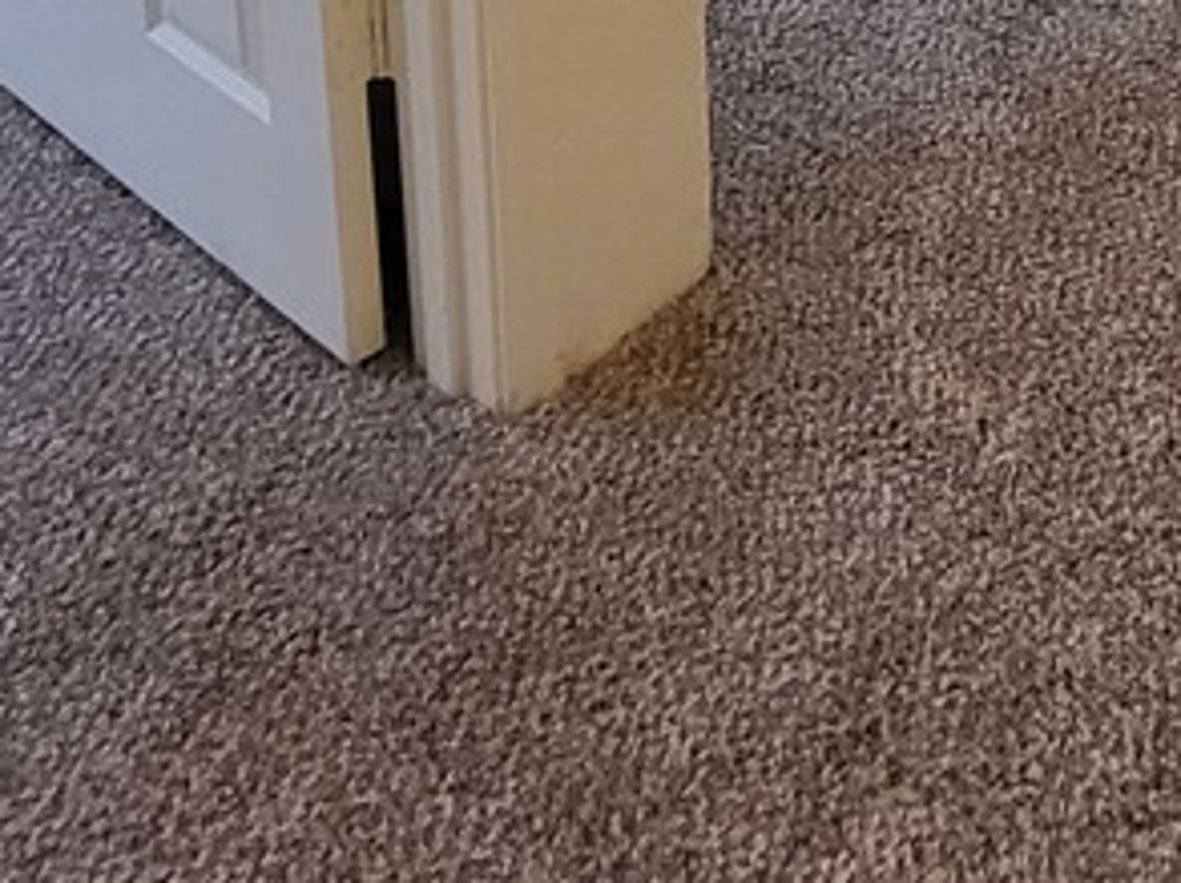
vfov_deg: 18.2
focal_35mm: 64
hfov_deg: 27.3
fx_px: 2181
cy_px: -693
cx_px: 1354
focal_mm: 1.74
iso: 400
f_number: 2.2
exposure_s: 1/60
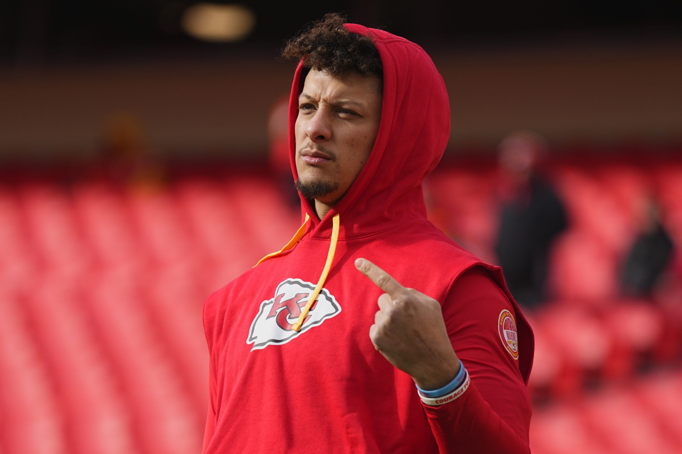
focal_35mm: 200
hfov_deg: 10.3
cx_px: 341
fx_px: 3787
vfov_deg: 6.9
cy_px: 227
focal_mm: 200
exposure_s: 1/1600
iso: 100
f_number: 2.8
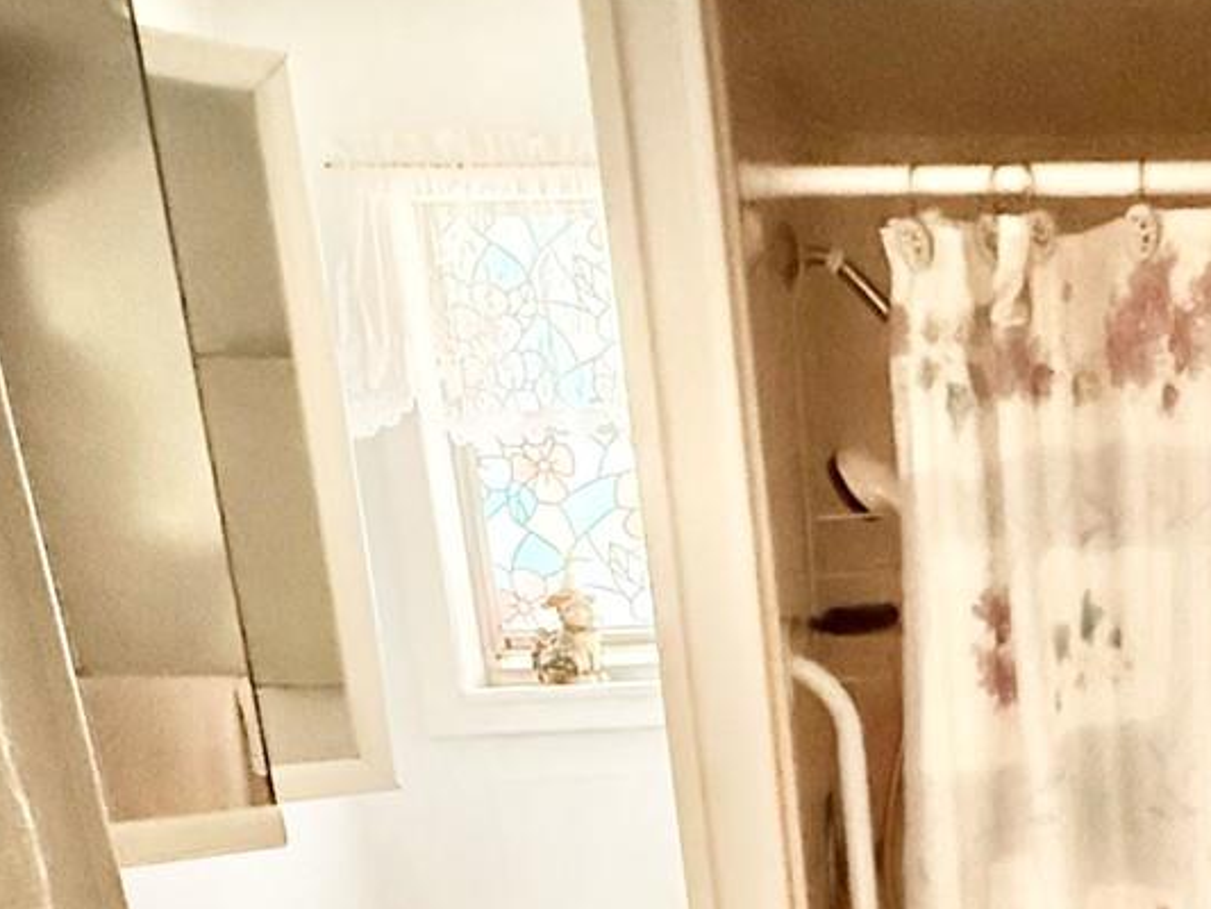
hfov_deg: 40.9
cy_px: 970
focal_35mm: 42
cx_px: 1120
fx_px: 1470
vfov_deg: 31.0
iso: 1600
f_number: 2.2
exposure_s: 1/30
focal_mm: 2.22
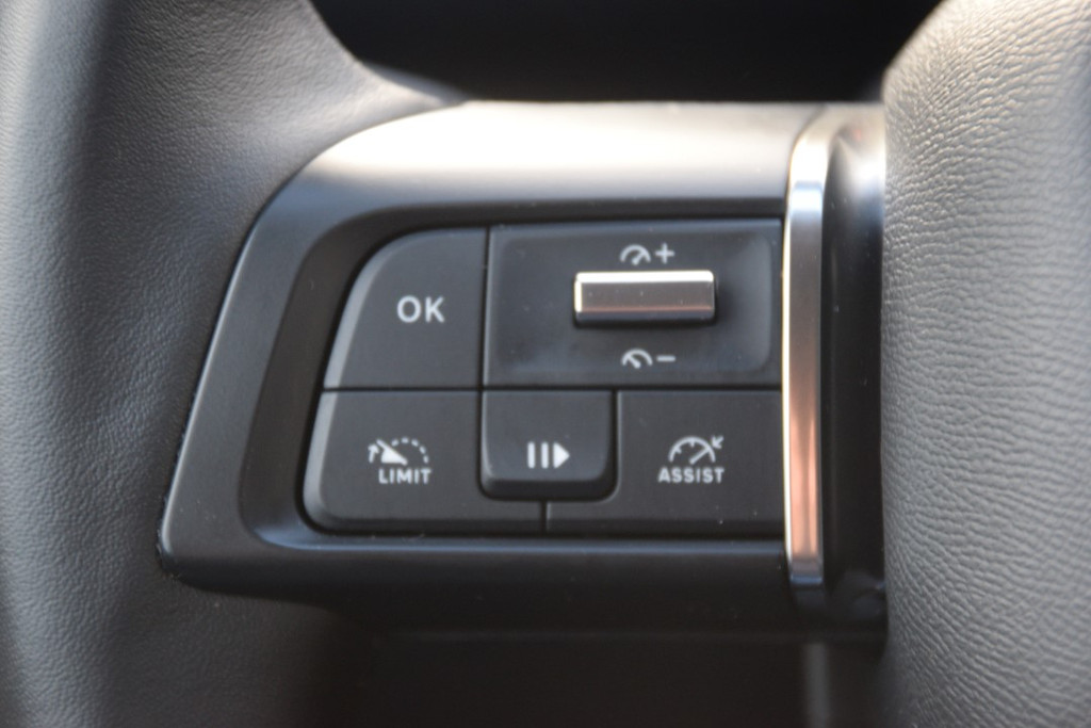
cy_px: 364
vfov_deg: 9.9
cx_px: 546
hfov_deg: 14.9
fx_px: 4182
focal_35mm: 138
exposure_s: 1/60
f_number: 5.6
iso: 800
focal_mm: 92
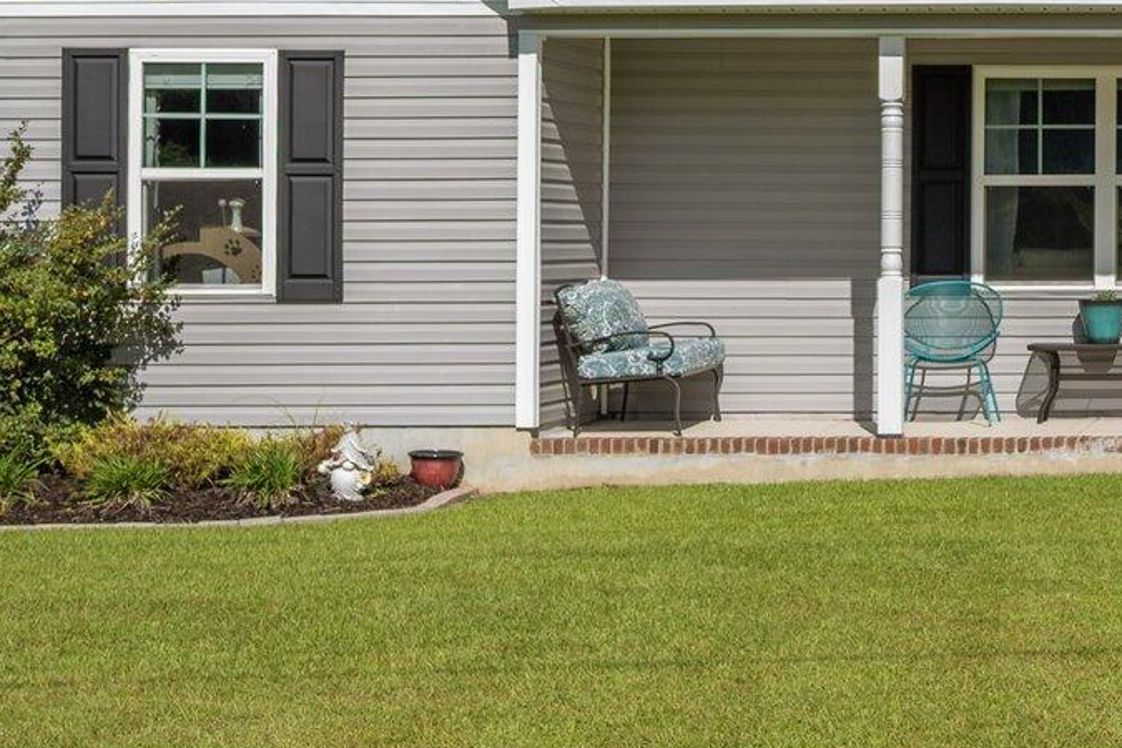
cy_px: -42
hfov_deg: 20.8
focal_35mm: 91
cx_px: 1371
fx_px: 2836
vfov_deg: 14.7
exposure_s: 1/640
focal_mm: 30
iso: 64
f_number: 7.1
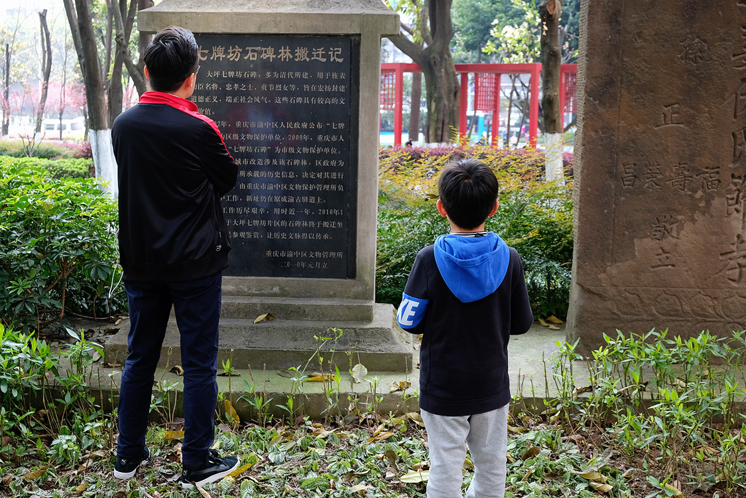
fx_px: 995
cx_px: 336
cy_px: 246
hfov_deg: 41.1
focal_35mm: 48
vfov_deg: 28.1
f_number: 4
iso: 250
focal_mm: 24.3
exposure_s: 1/60
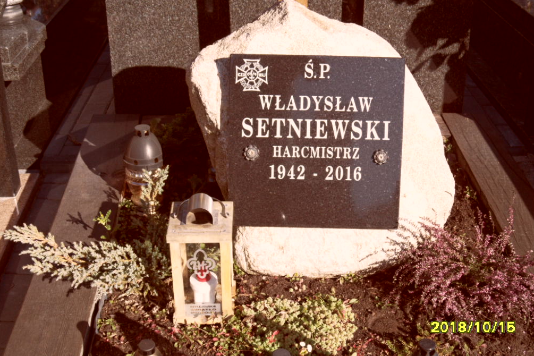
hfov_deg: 37.5
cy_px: 165
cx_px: 269
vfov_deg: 25.5
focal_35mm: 53
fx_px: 786
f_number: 3.8
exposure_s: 1/500
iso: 80
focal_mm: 8.2
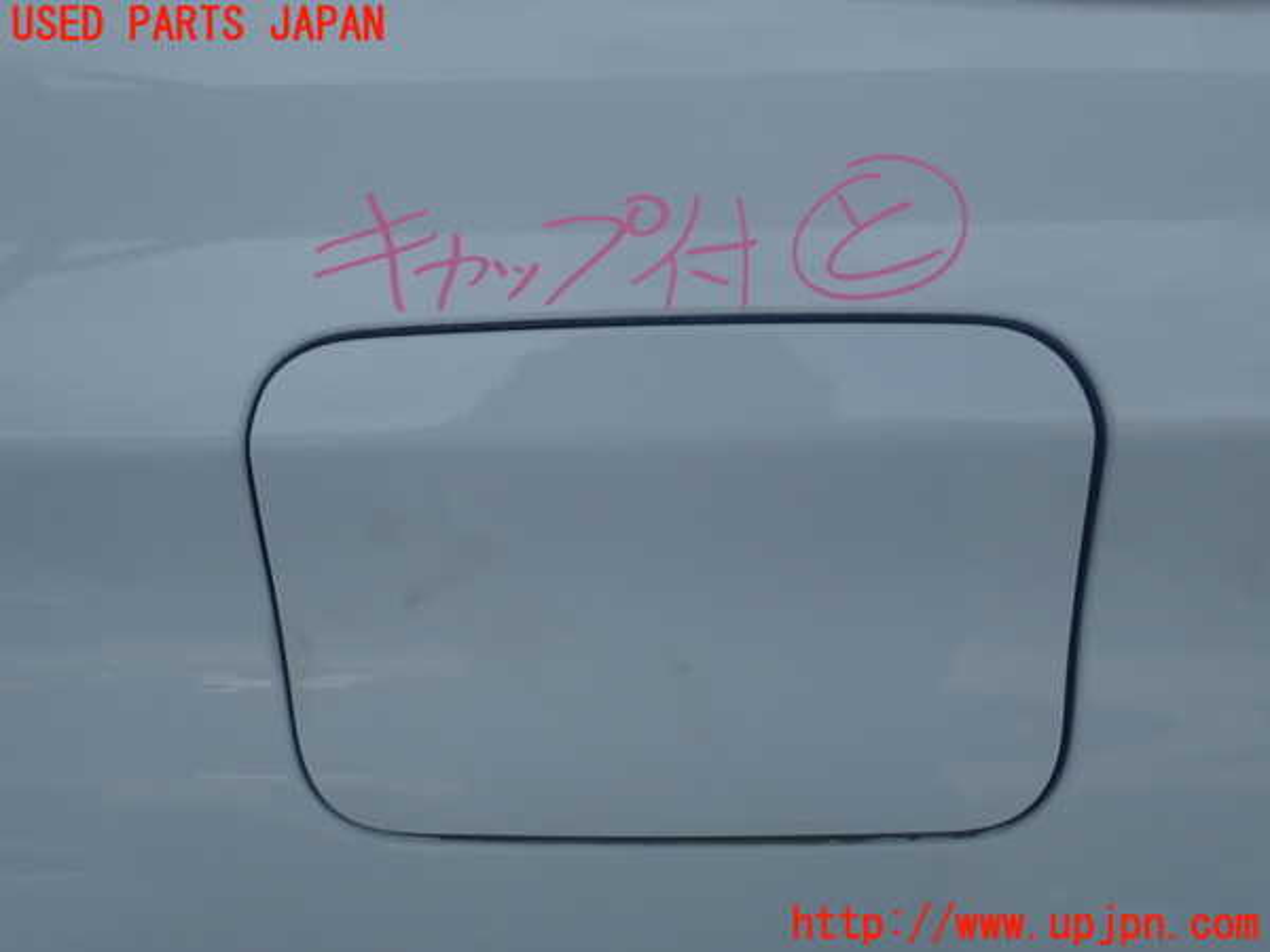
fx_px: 1394
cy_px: 476
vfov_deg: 37.7
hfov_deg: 49.0
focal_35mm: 38
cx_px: 635
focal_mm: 6.86
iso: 100
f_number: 3.5
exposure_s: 1/640
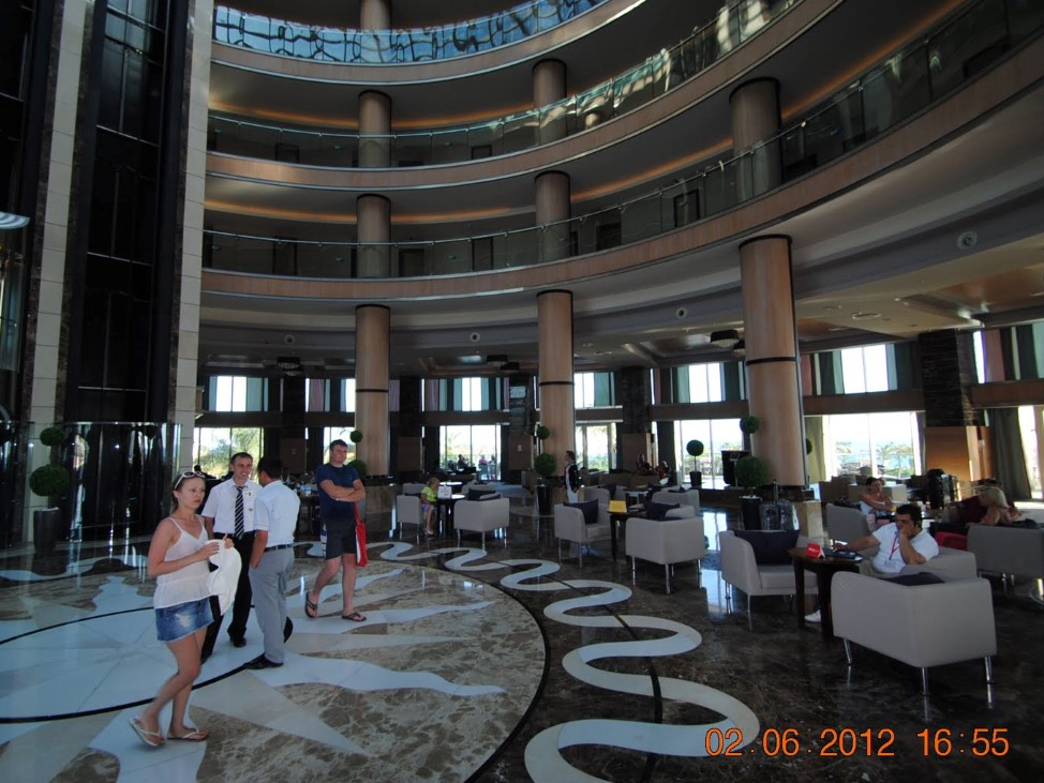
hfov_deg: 91.0
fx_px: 513
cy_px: 393
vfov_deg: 74.8
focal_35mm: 17
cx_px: 512
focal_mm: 10
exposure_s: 1/60
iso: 200
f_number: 3.5
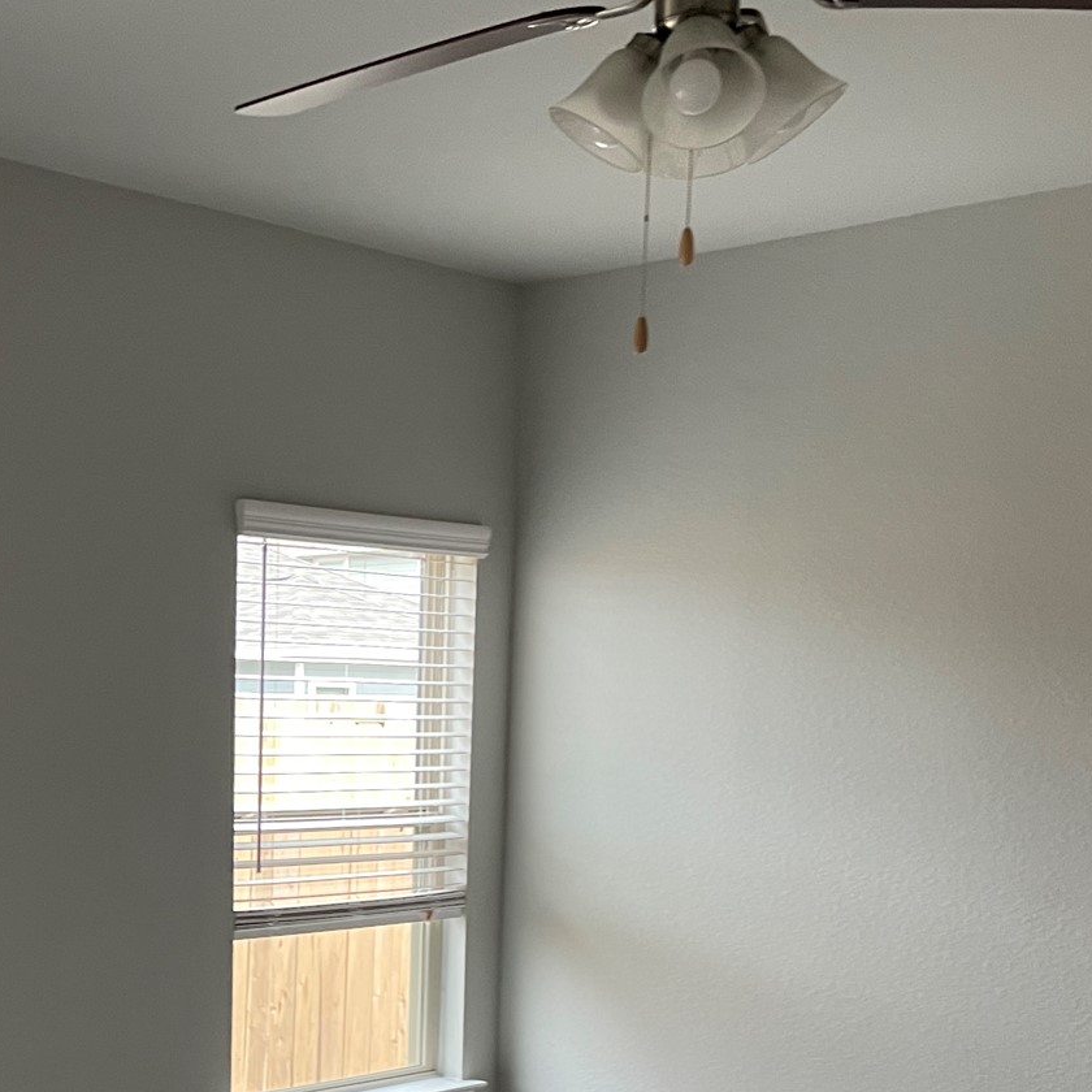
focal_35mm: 56
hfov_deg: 29.6
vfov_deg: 29.6
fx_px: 1999
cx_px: 159
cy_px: 926
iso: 80
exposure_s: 1/60
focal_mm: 4.2
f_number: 1.6
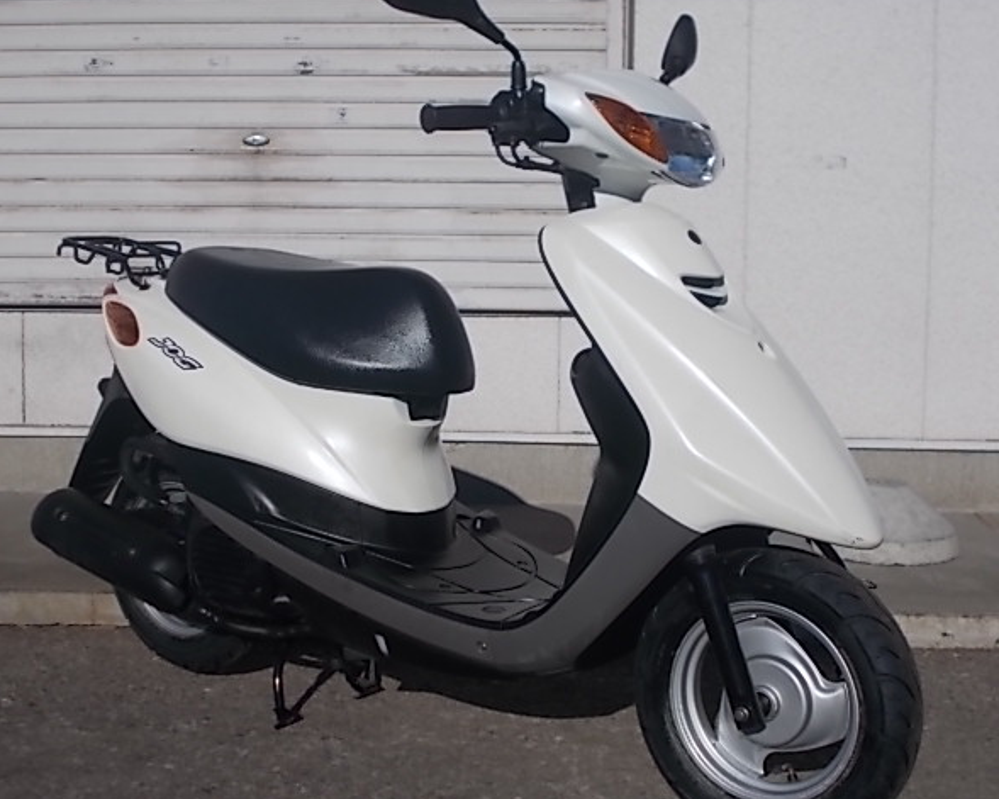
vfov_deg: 28.6
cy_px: 402
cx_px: 483
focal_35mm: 53
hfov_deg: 35.4
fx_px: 1567
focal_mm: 9
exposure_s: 1/250
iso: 80
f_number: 11.3
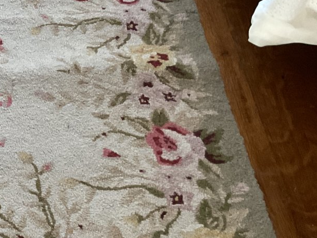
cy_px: 151
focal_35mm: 72
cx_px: -58
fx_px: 659
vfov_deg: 20.4
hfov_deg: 24.6
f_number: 1.8
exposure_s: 1/25
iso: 320
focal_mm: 3
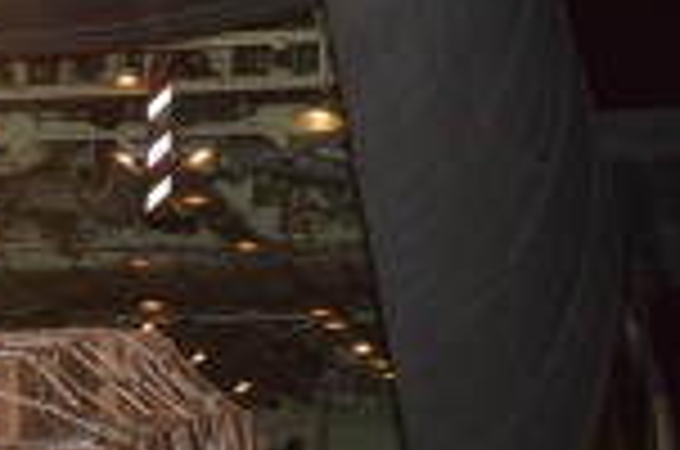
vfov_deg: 7.0
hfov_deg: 10.4
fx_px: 3600
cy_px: 698
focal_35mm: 191
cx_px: -374
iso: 400
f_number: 4.2
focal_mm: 32
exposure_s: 1/100
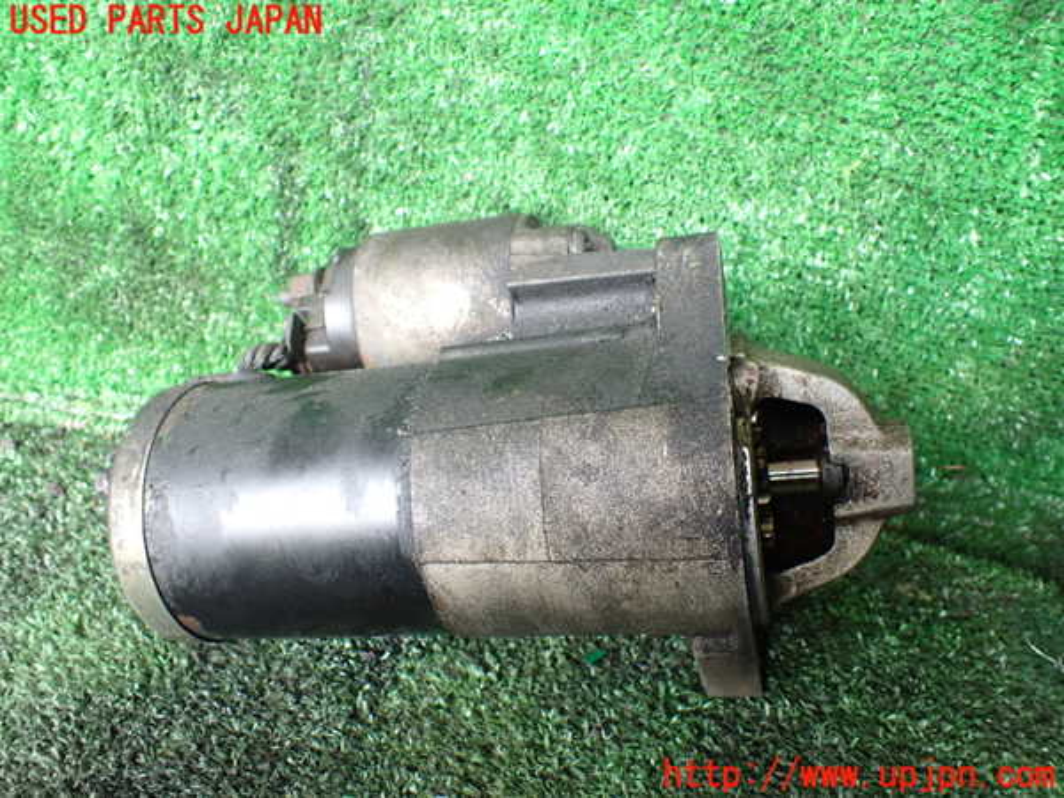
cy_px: 399
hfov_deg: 60.0
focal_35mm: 30
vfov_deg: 46.8
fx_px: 922
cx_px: 532
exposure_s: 1/80
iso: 800
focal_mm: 5.4
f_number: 2.3
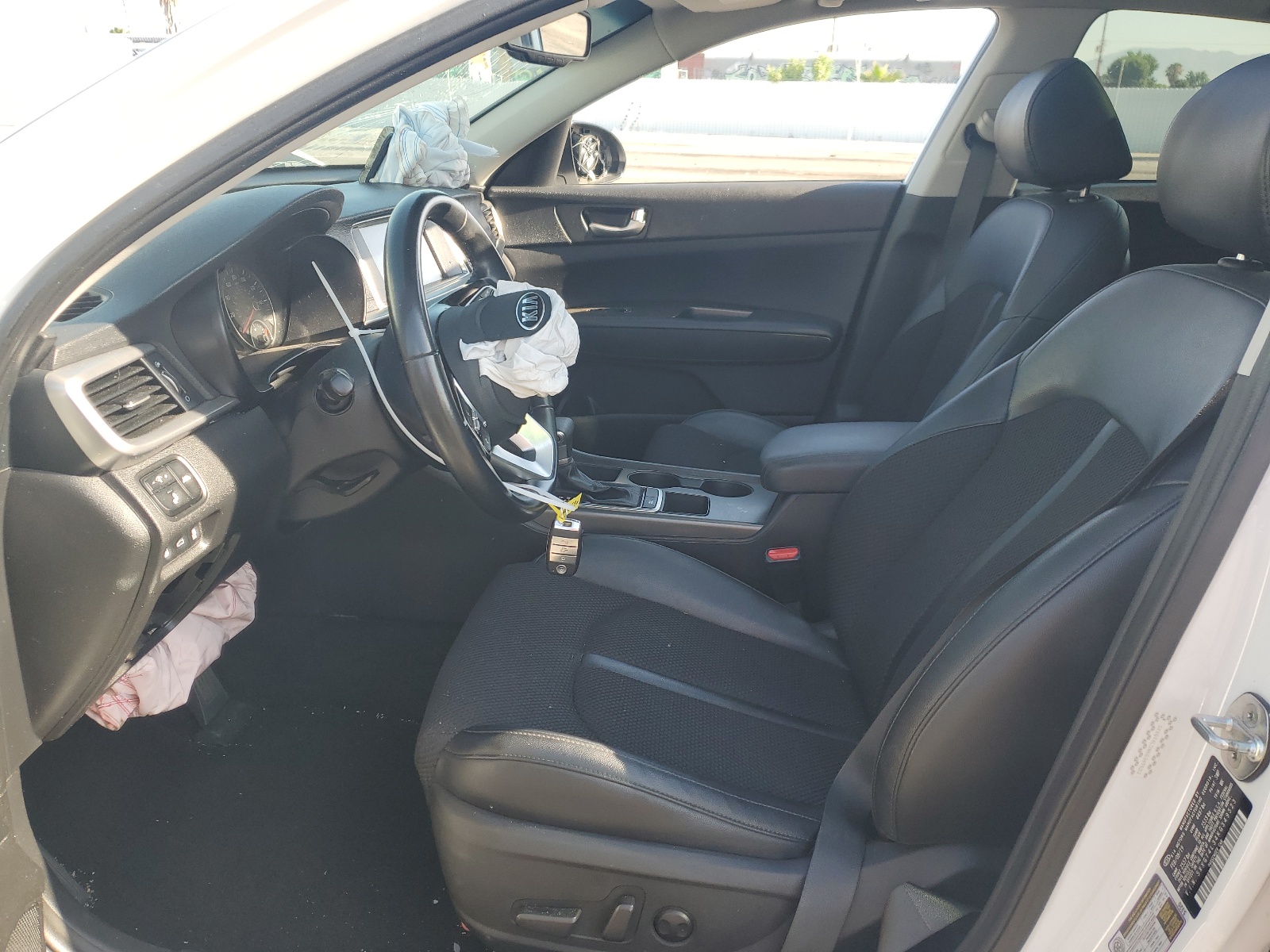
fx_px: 954
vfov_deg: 53.1
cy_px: 476
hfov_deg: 67.3
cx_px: 635
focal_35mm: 26
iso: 50
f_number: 1.5
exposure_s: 1/370
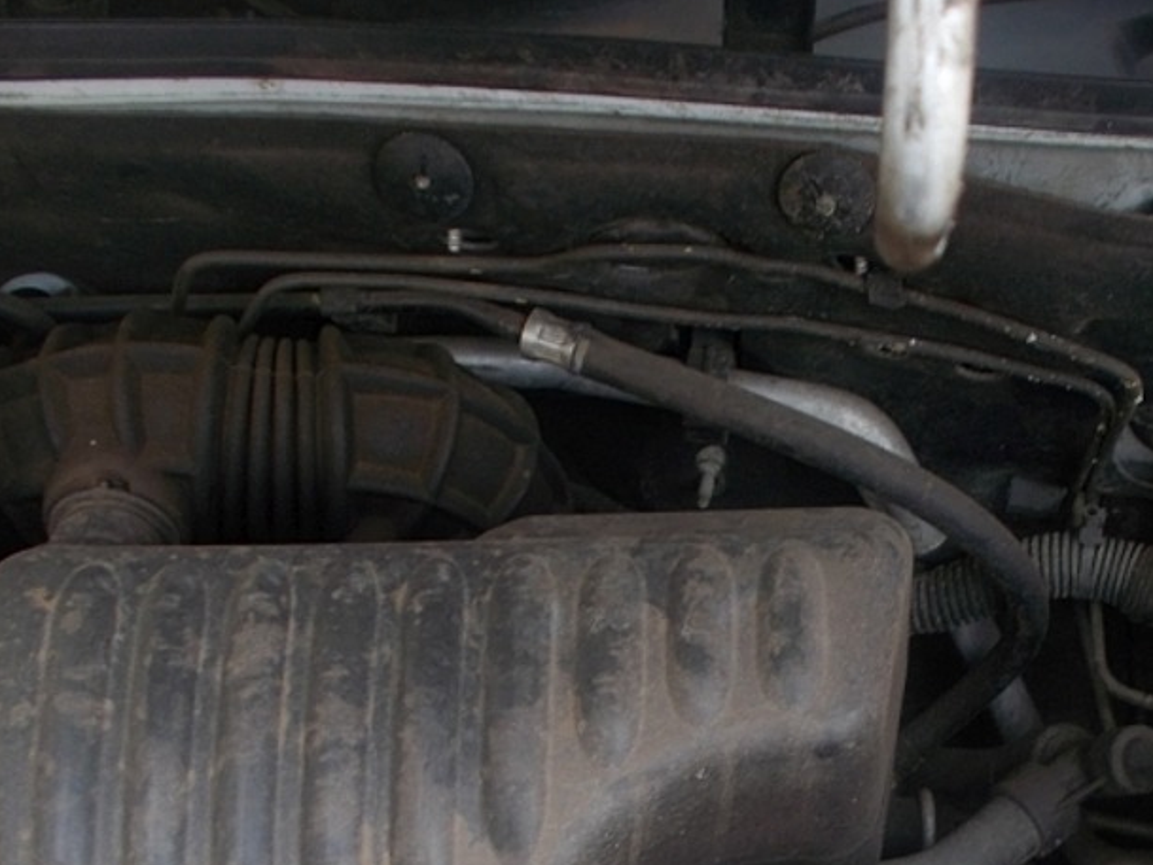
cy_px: 847
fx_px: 1732
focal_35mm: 52
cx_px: 772
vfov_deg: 26.7
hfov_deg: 36.4
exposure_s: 1/100
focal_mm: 4.6
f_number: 3.2
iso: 80
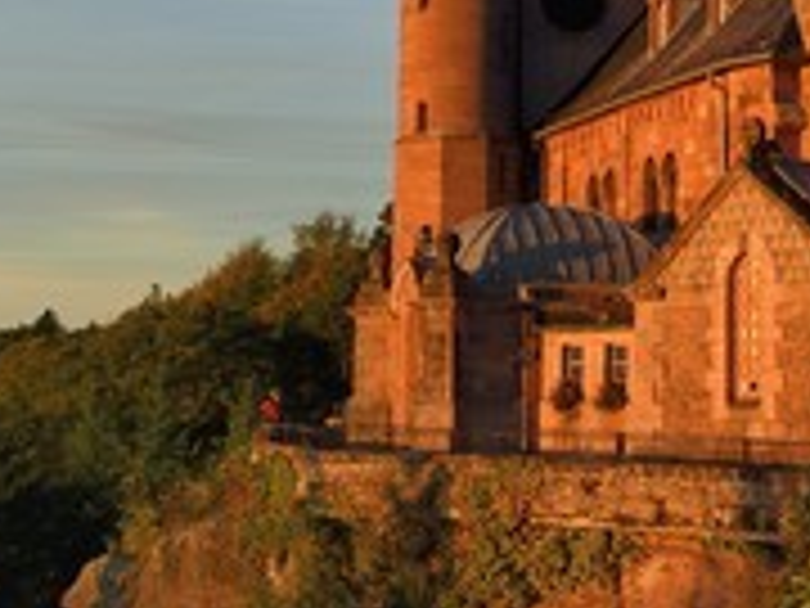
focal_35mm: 90
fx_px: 2106
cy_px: 50
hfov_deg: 21.1
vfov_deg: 16.2
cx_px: 803
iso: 400
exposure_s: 1/640
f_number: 5
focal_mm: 40
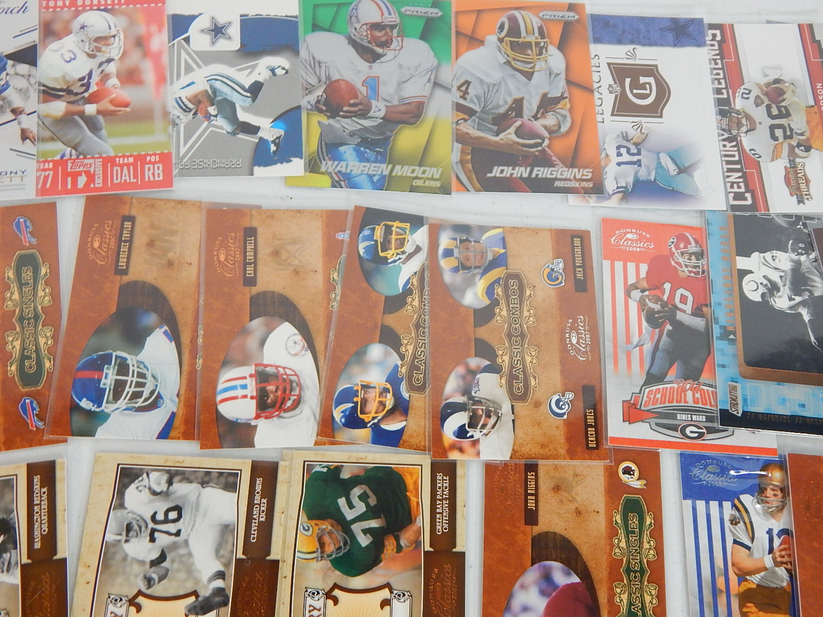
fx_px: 808
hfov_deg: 54.0
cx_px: 412
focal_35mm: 34
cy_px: 308
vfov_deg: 41.8
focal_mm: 6.1
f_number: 3.3
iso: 400
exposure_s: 1/50
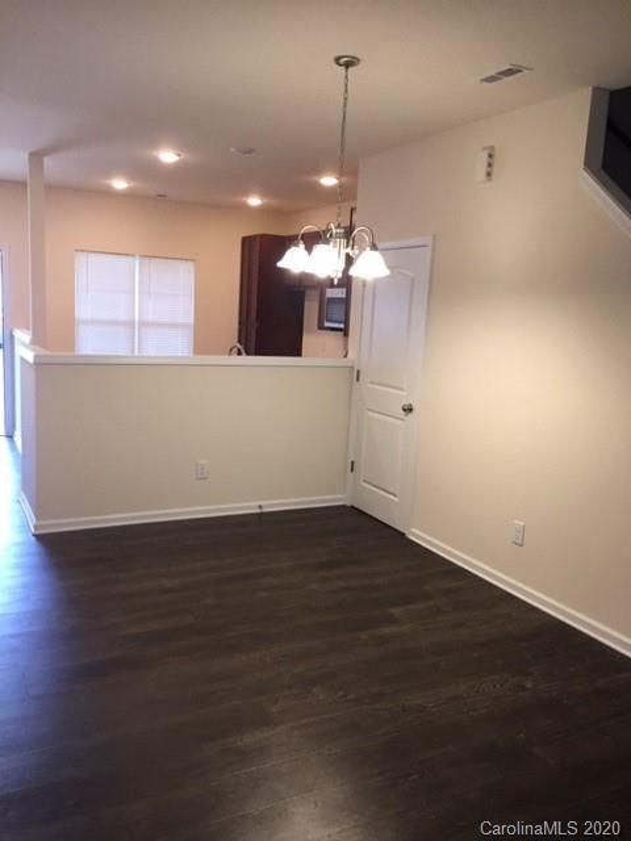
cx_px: 316
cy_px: 420
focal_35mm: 29
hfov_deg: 48.2
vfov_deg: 61.7
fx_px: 705
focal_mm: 4.15
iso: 50
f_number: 2.2
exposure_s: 1/30
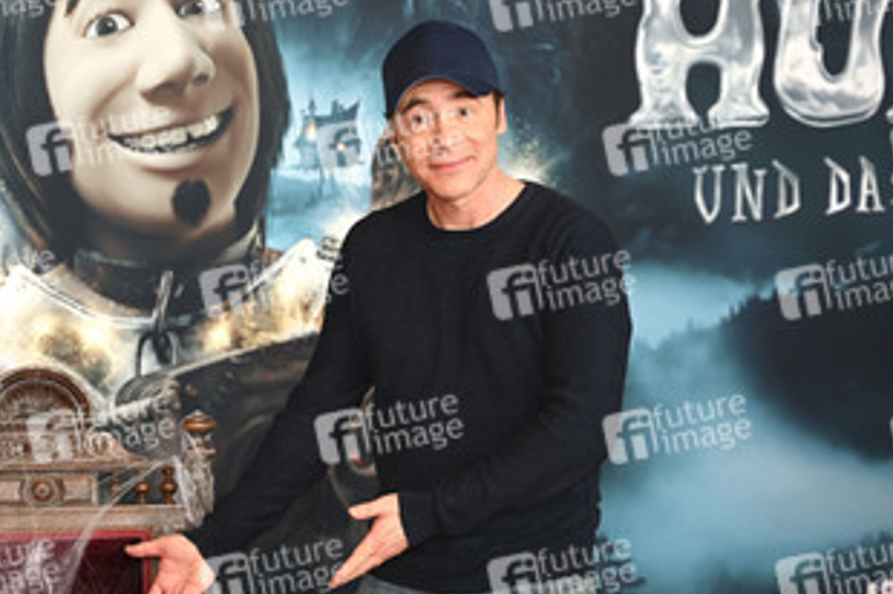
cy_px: 358
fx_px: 2701
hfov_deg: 18.7
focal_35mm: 109
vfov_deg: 12.5
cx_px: 313
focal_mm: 75
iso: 400
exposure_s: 1/125
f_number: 2.8
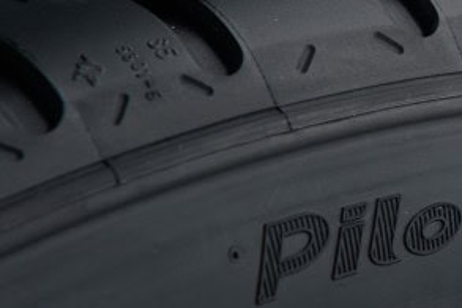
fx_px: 2296
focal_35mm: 179
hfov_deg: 11.3
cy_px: 116
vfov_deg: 7.7
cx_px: 566
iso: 100
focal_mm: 70
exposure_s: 1/160
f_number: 13
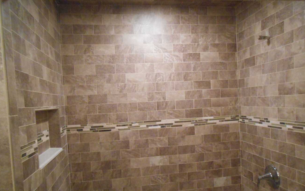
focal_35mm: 28
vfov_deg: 44.3
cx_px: 152
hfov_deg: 66.5
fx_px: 233
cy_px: 114
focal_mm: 4.6
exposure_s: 1/15
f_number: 3.5
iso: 800
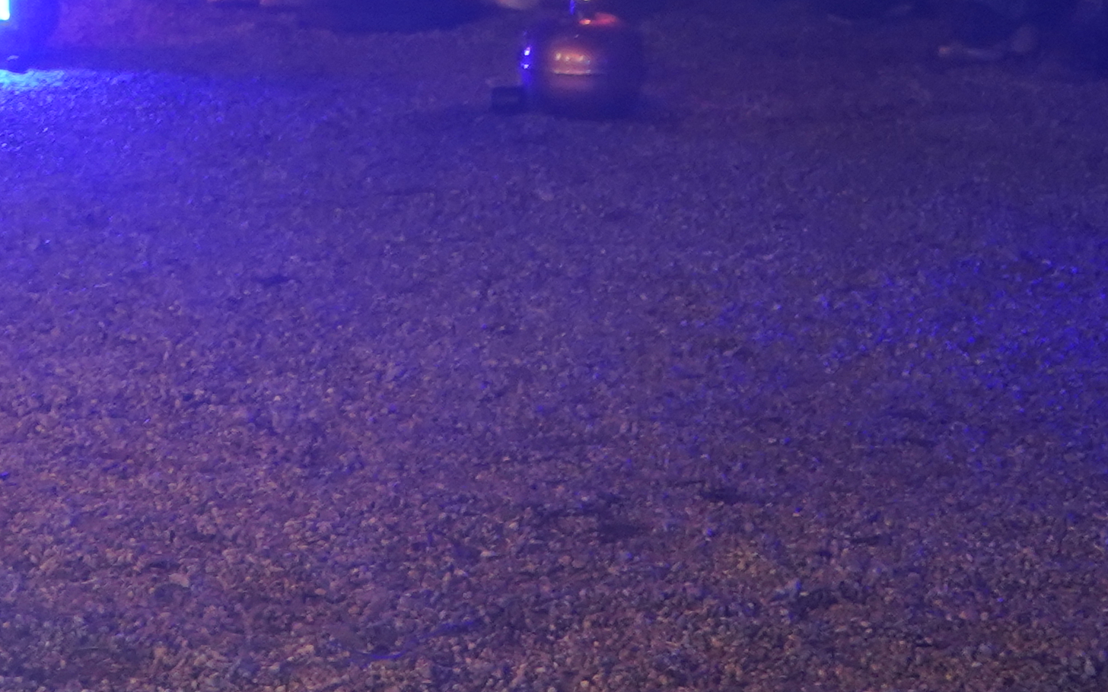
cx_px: -122
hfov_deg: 12.3
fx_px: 5073
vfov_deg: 7.6
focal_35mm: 168
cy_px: -434
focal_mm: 40
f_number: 4
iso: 3200
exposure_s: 1/160
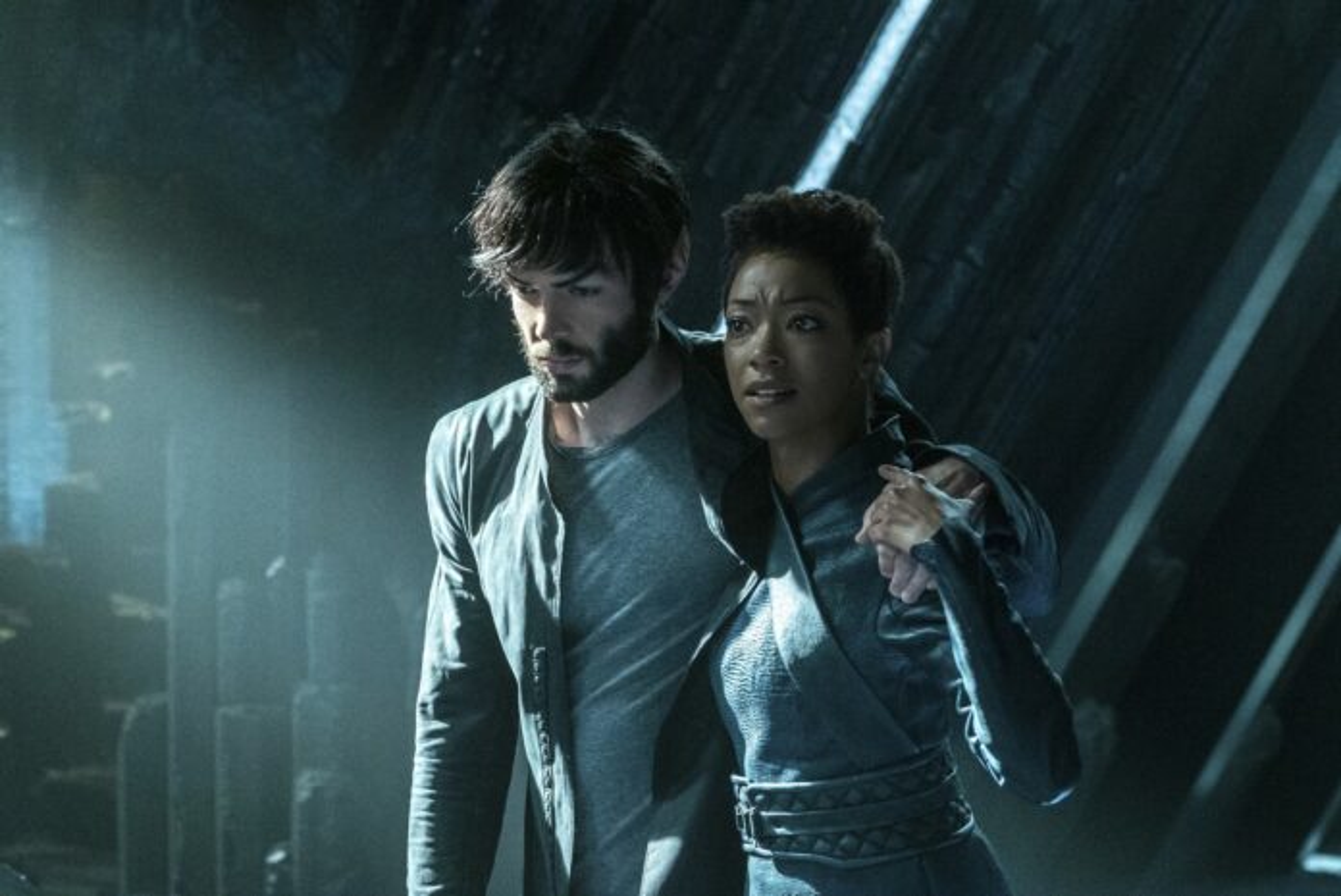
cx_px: 670
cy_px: 448
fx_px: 4137
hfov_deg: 18.4
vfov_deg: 12.4
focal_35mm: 111
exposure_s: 1/80
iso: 8000
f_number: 6.3
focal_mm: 111
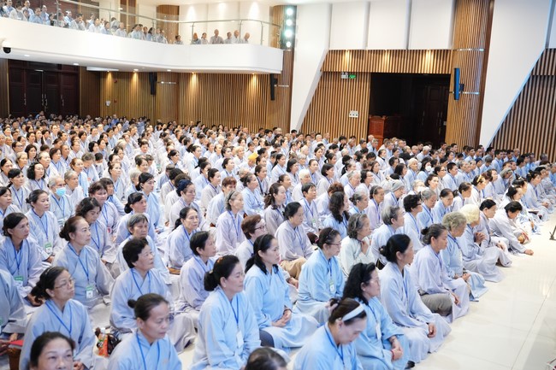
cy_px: 185
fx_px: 540
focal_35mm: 35
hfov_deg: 54.4
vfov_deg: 37.8
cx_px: 278
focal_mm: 35
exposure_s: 1/80
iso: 2000
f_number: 2.8
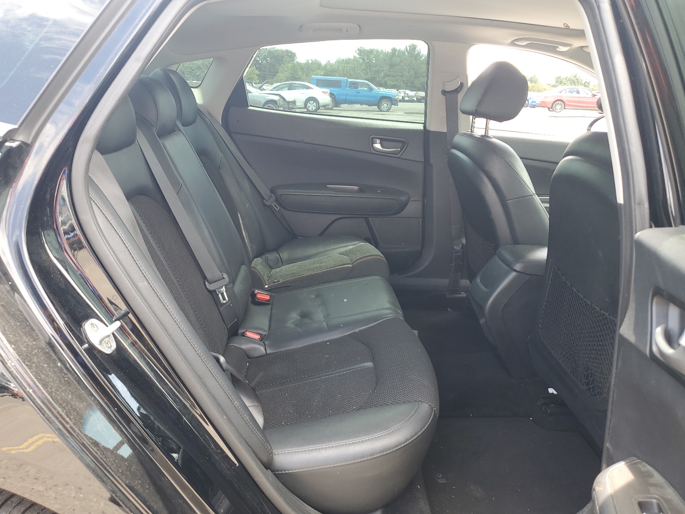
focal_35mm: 26
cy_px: 257
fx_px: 515
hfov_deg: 67.3
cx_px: 342
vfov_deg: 53.1
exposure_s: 1/120
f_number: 1.5
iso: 50
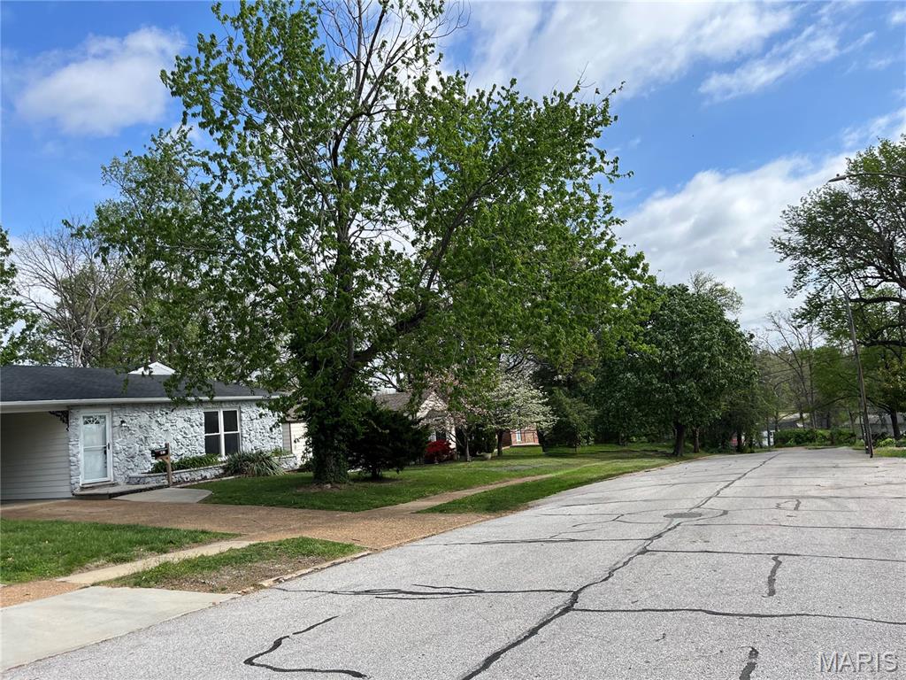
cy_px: 340
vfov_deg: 53.1
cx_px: 453
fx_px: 680
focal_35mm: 26
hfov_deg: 67.3
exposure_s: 1/2688
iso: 50
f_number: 1.6
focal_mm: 5.1
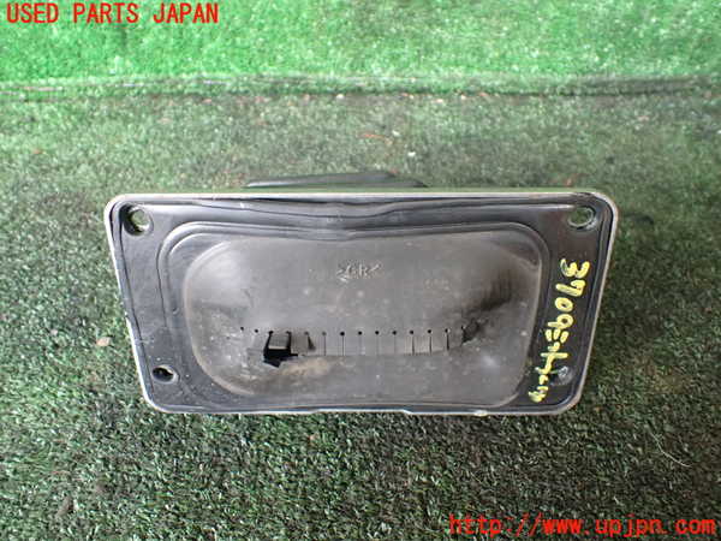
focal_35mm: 30
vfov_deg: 46.8
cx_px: 360
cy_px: 270
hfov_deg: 60.0
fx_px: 625
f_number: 2.3
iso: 800
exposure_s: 1/100
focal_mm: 5.4
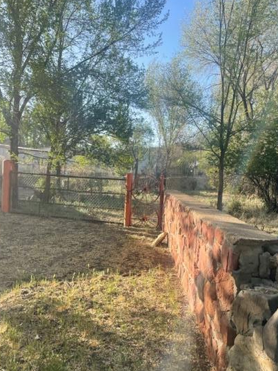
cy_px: 190
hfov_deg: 45.4
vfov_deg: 58.3
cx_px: 144
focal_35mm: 31
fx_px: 332
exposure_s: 1/882
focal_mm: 4.2
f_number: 1.6
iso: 32
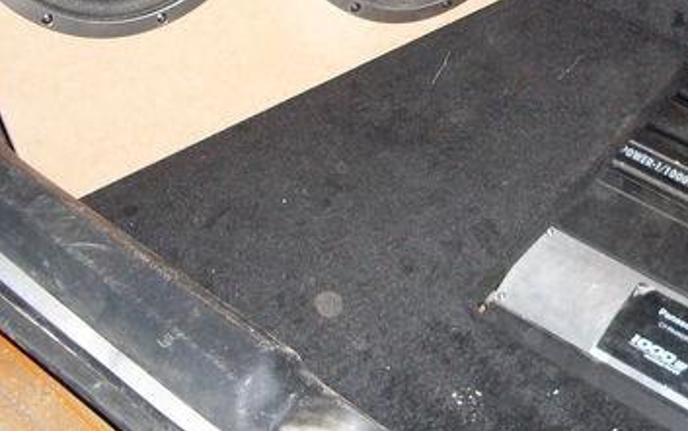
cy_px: 33
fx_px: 1369
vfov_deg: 17.6
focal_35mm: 73
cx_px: 546
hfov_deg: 27.7
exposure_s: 1/45
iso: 120
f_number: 2.8
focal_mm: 6.3
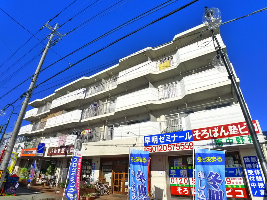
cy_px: 100
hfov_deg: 71.6
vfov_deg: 56.8
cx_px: 134
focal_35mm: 24
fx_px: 185
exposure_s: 1/1000
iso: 400
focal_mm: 5.1
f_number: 5
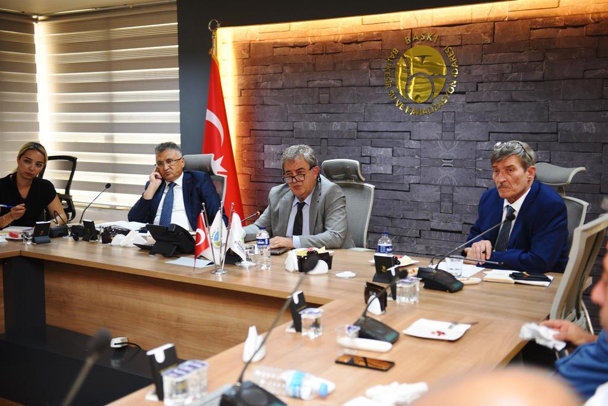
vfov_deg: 28.1
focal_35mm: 48
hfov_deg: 41.1
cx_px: 304
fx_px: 811
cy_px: 203
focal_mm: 48
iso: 1000
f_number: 2.8
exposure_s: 1/80
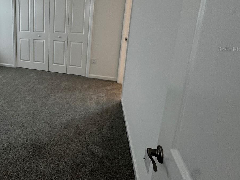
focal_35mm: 25
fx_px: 173
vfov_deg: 52.9
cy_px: 49
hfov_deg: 60.1
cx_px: 29
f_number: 2.2
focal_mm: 2.22
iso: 100
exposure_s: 1/120
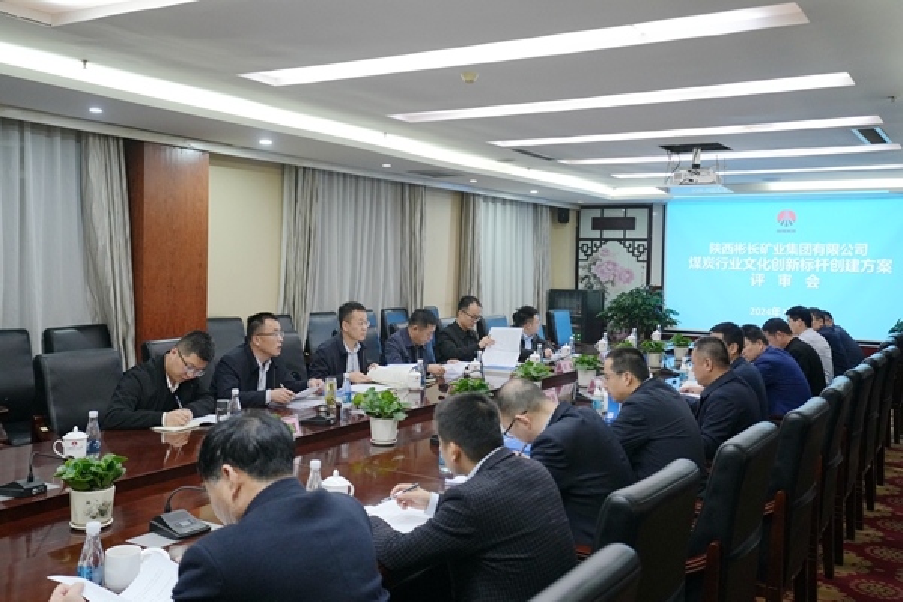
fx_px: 878
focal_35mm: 35
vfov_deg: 37.9
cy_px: 301
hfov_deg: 54.4
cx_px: 452
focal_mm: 35
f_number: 4
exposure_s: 1/160
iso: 3200
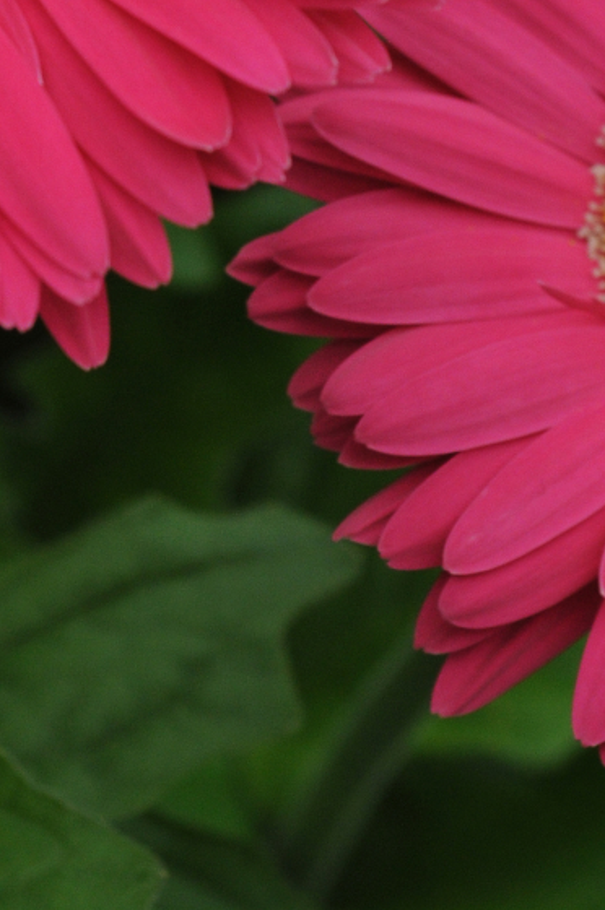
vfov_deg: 6.8
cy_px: -262
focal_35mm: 300
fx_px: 7581
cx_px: -150
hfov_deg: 4.6
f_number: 8
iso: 400
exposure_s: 1/30
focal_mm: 70
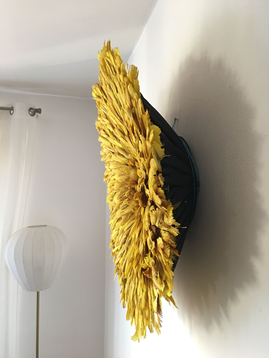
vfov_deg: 61.7
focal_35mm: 29
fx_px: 300
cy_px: 179
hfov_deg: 48.2
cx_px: 134
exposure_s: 1/17
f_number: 2.2
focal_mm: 4.15
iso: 100
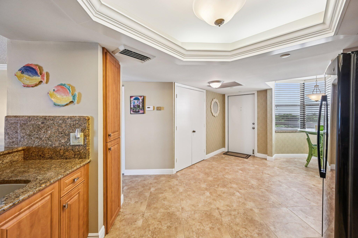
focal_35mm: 14
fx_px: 139
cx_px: 179
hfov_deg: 104.3
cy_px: 119
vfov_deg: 81.1
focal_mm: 14
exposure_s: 1/60
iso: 800
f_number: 8
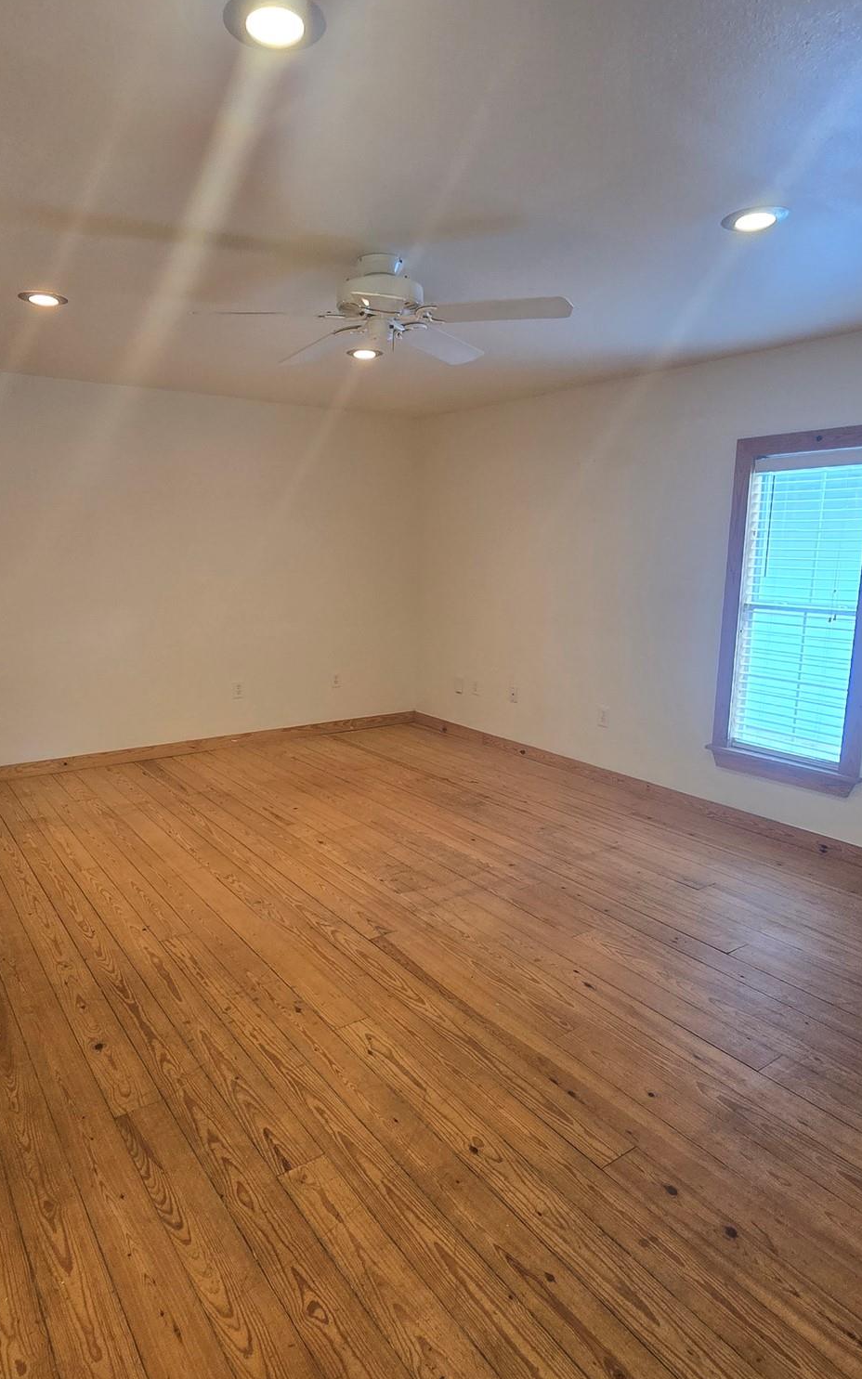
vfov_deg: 88.0
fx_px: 714
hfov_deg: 62.0
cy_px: 688
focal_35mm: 19
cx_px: 380
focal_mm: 2.2
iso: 200
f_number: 2.2
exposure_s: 1/60
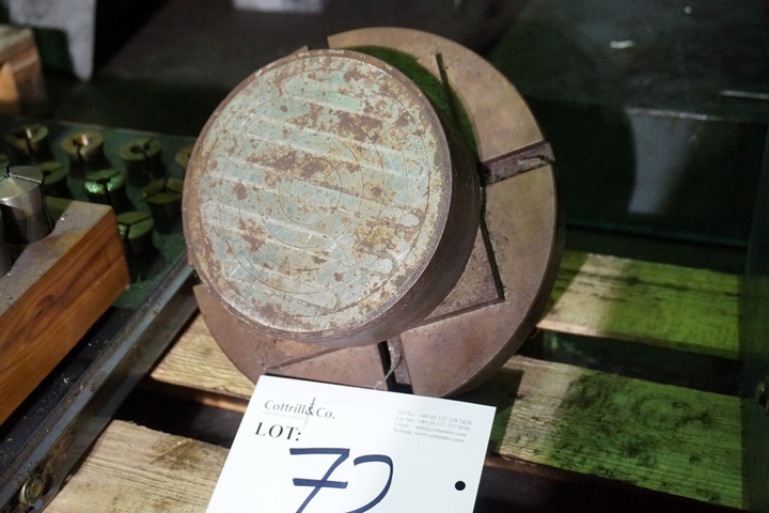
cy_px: 256
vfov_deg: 29.9
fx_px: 961
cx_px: 384
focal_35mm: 45
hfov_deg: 43.6
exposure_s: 1/160
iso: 3200
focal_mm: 30
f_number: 5
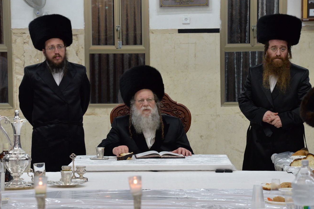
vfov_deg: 10.6
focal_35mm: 129
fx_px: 1125
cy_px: 108
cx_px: 156
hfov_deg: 15.9
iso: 4000
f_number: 8
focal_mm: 122
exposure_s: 1/250
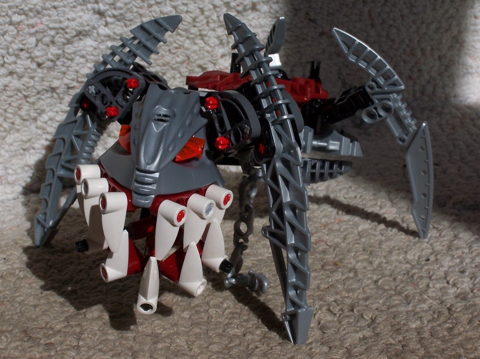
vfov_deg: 17.4
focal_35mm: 85
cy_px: 174
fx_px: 1178
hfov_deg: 23.0
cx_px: 245
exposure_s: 1/750
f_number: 6.3
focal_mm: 13.7
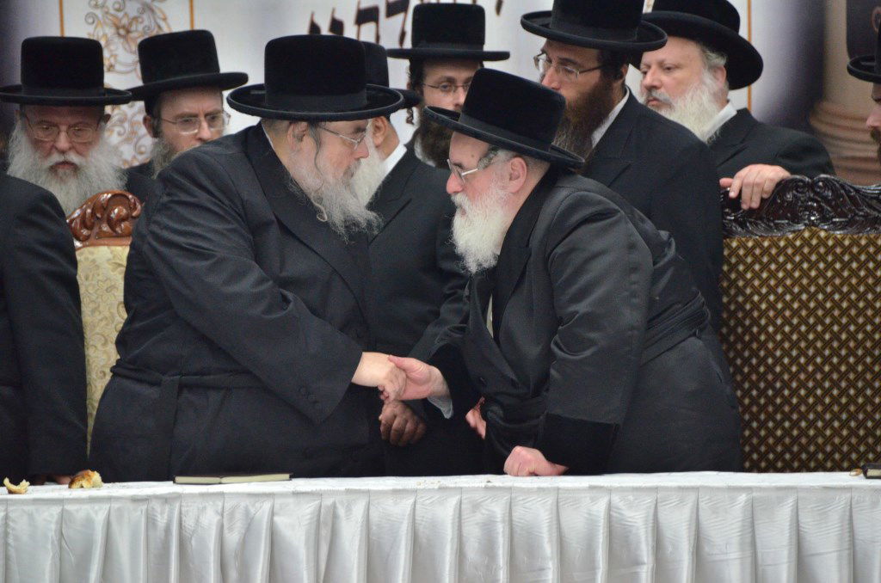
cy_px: 292
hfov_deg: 5.5
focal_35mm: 375
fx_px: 9157
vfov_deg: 3.6
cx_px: 440
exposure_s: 1/160
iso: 2000
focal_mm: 250
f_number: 5.6
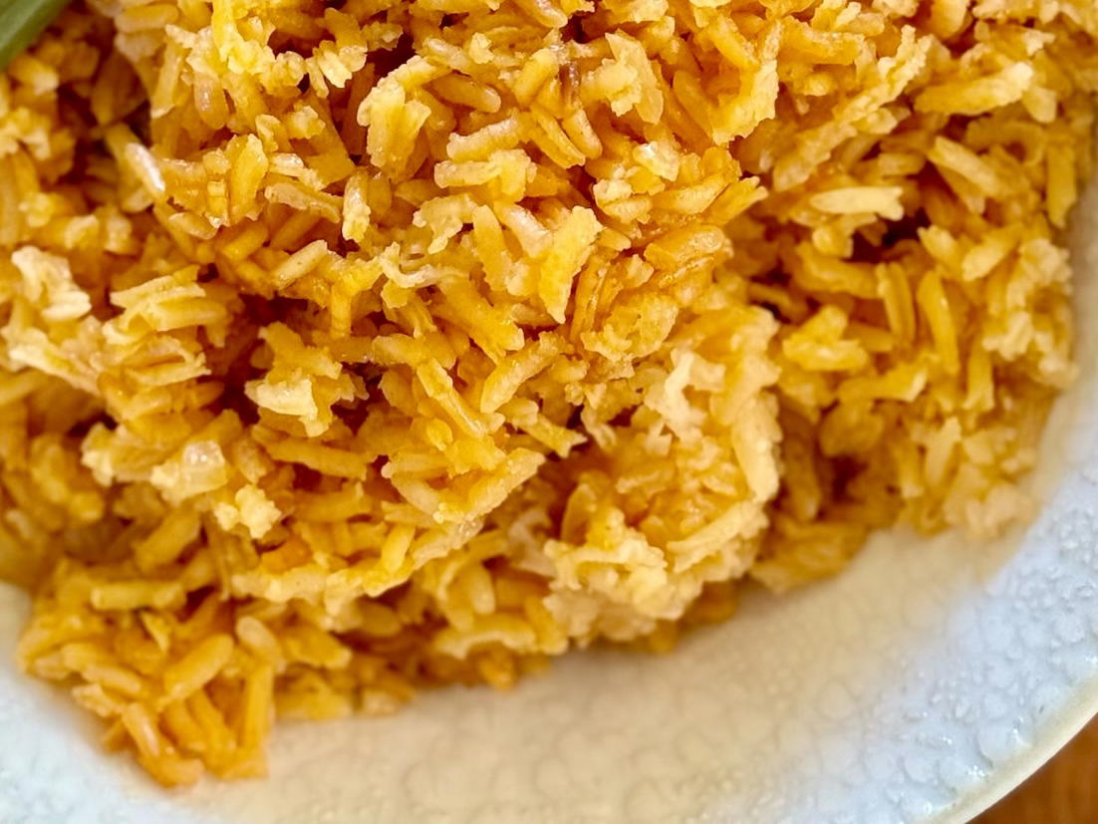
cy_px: 412
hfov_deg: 39.6
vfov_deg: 30.3
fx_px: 1523
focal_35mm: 48
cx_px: 549
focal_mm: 6.76
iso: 200
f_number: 1.78
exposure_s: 1/60
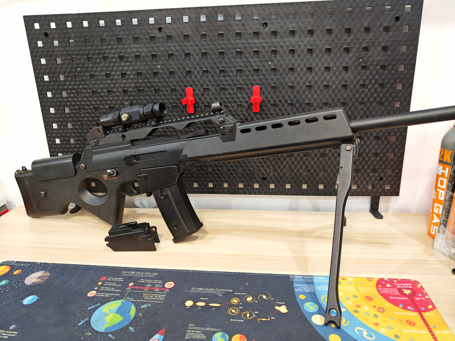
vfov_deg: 56.8
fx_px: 315
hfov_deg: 71.6
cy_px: 170
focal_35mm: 24
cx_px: 228
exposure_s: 1/30
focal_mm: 6.83
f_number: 2
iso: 320
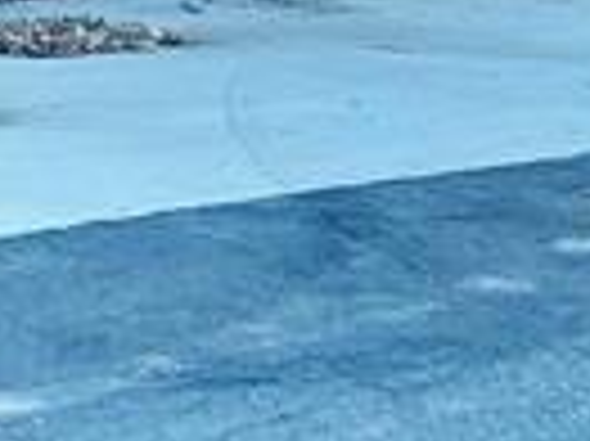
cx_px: 428
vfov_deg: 7.2
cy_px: -158
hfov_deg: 9.7
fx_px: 3474
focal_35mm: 204
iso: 50
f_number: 1.5
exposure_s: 1/1280
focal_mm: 5.7
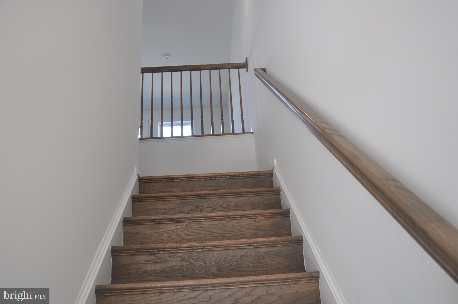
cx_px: 229
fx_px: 400
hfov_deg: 59.6
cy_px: 152
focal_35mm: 32
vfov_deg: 41.6
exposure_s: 1/40
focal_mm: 21
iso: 200
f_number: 6.3
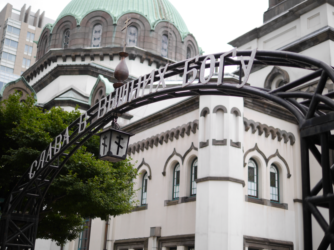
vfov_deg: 29.1
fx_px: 482
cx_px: 167
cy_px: 125
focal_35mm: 50
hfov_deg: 38.2
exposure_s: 1/4000
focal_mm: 25
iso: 200
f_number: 1.4
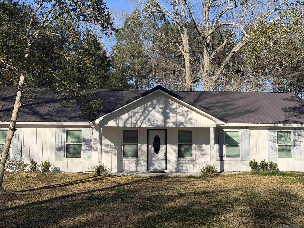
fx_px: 422
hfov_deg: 39.7
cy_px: 114
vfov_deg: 30.3
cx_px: 152
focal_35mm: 48
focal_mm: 6.76
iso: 64
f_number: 1.78
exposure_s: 1/3378
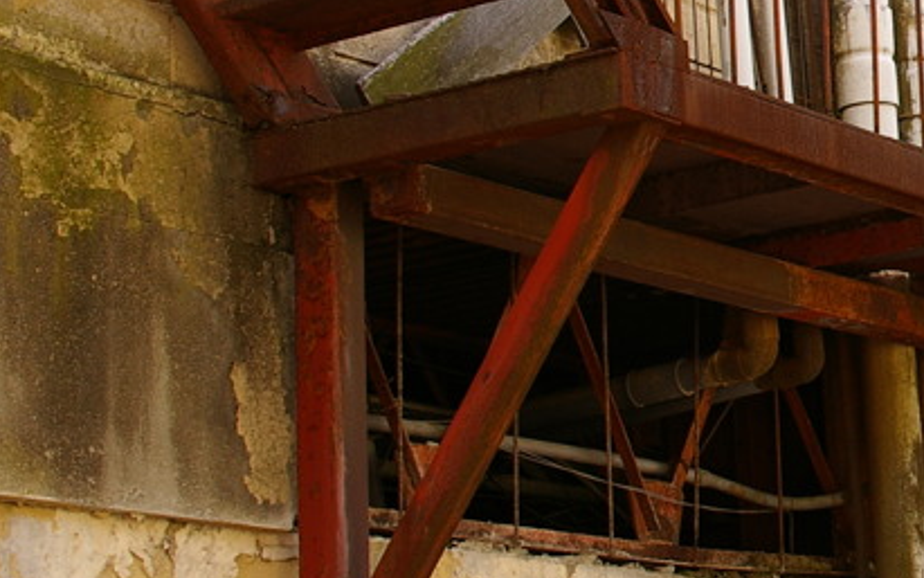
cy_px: 94
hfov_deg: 17.5
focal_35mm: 114
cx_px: 1077
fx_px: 2871
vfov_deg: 11.4
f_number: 5.6
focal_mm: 30
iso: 200
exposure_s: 1/180
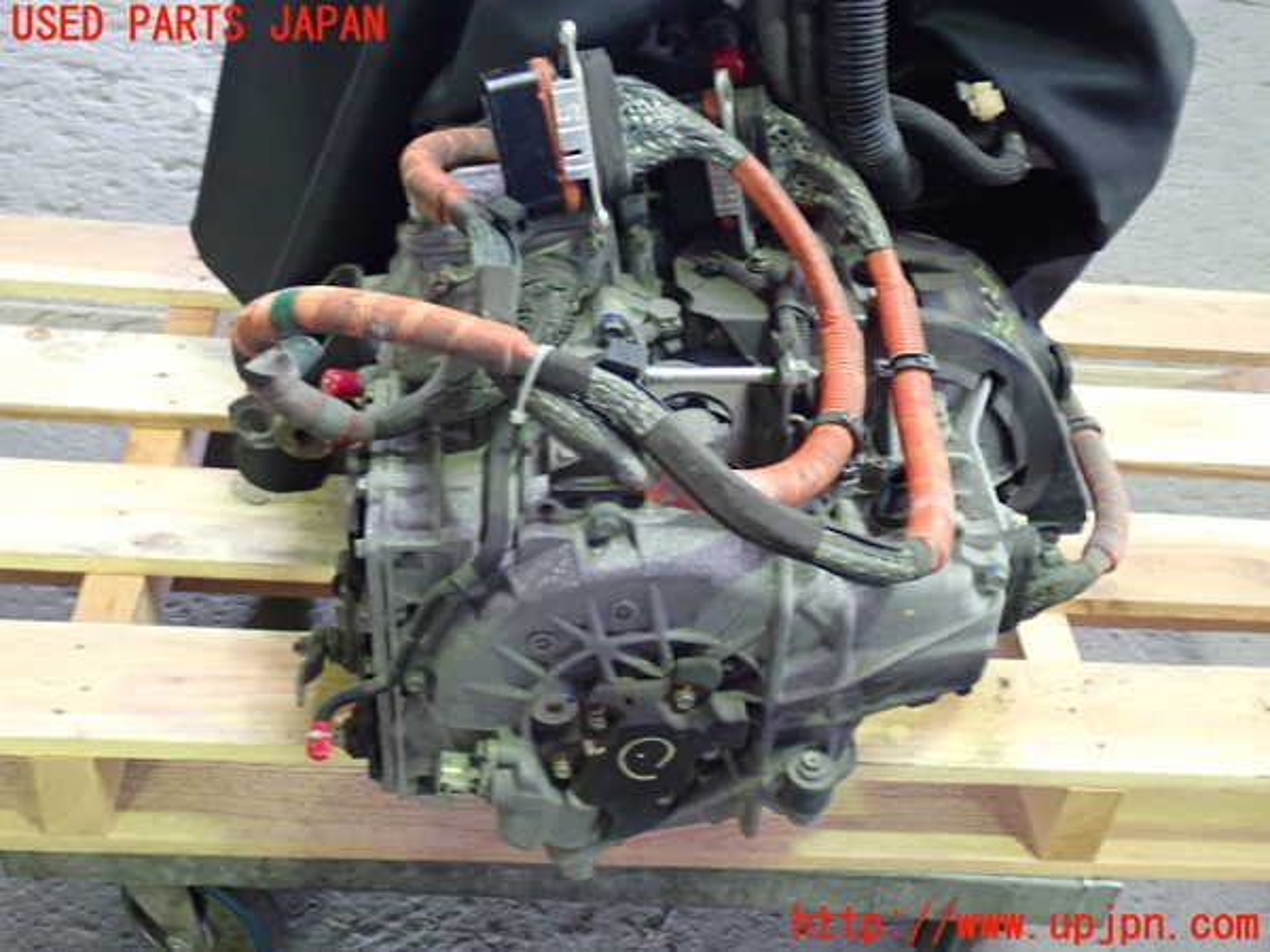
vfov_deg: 32.9
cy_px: 476
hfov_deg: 42.9
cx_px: 635
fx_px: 1614
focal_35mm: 44
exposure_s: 1/25
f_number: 2.9
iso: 800
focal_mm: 7.84
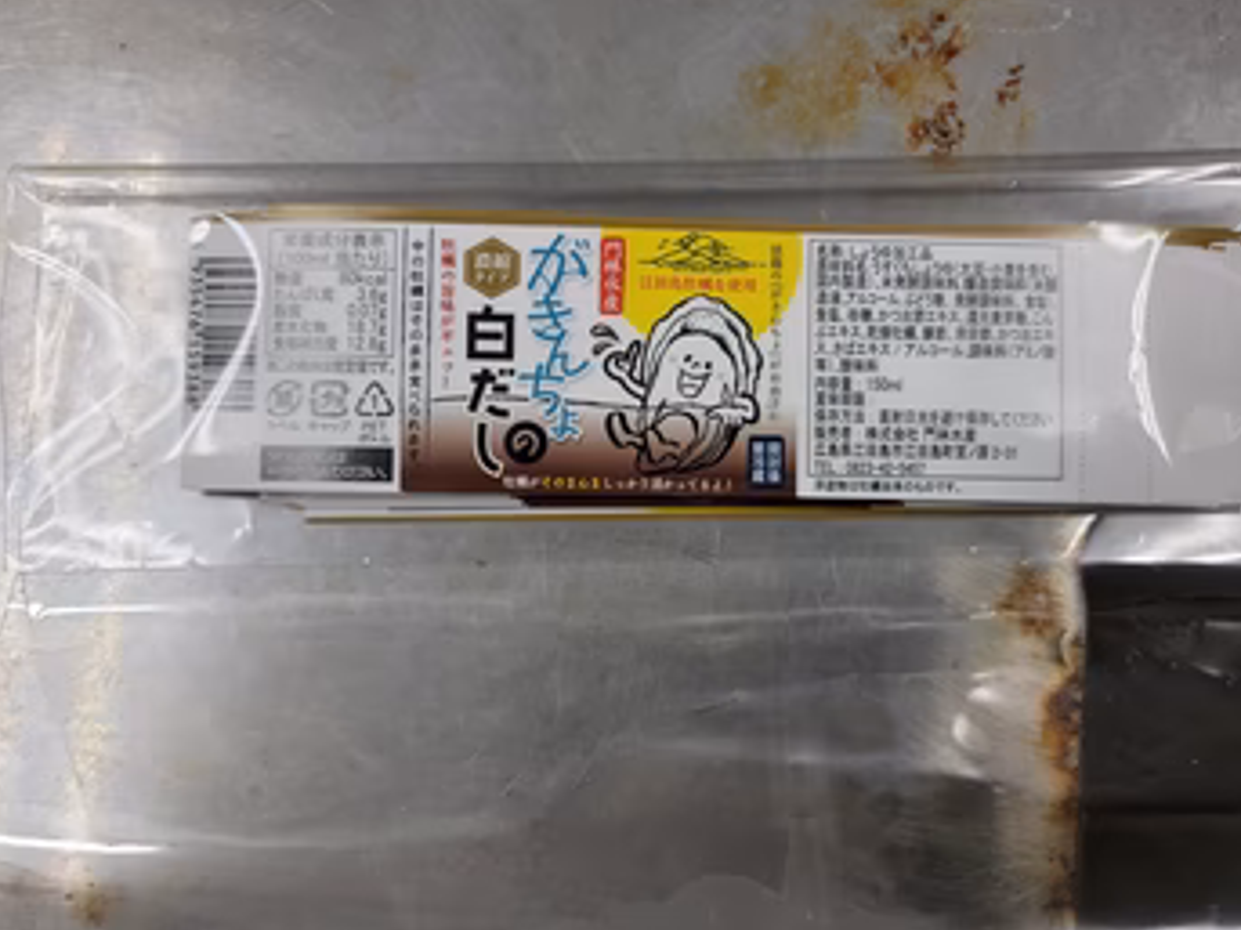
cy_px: 434
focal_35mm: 28
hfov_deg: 63.4
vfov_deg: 49.7
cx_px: 644
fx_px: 1003
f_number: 1.8
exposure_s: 1/119
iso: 80
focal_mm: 6.7
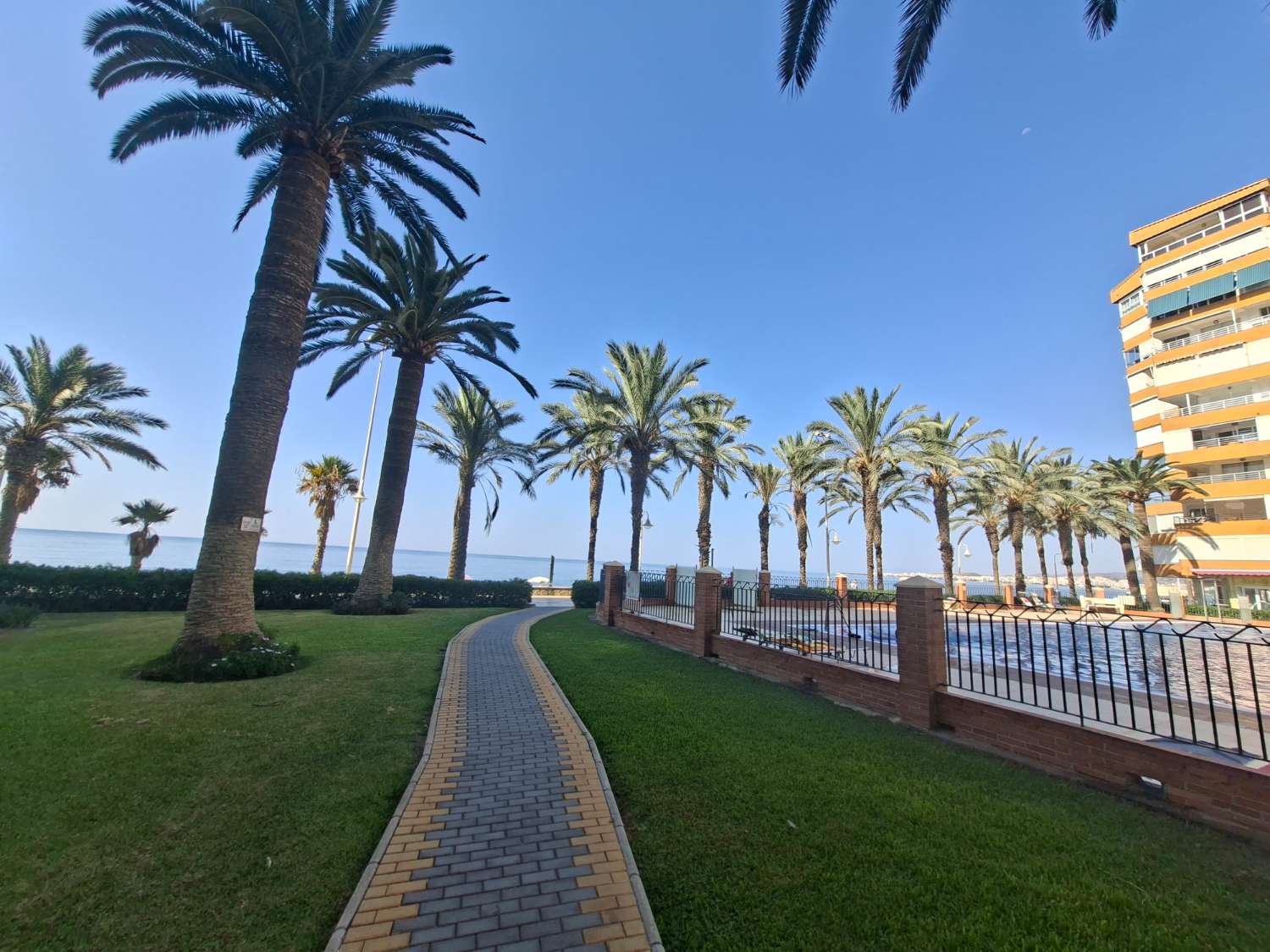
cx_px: 635
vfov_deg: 89.9
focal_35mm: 13
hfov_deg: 106.2
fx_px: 477
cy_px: 476
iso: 40
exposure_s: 1/763
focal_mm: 1.74
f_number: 2.2
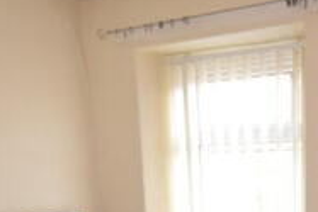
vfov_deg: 20.6
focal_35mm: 58
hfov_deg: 33.7
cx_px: 251
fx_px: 511
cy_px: 304
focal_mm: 11
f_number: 5.6
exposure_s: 1/125
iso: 800
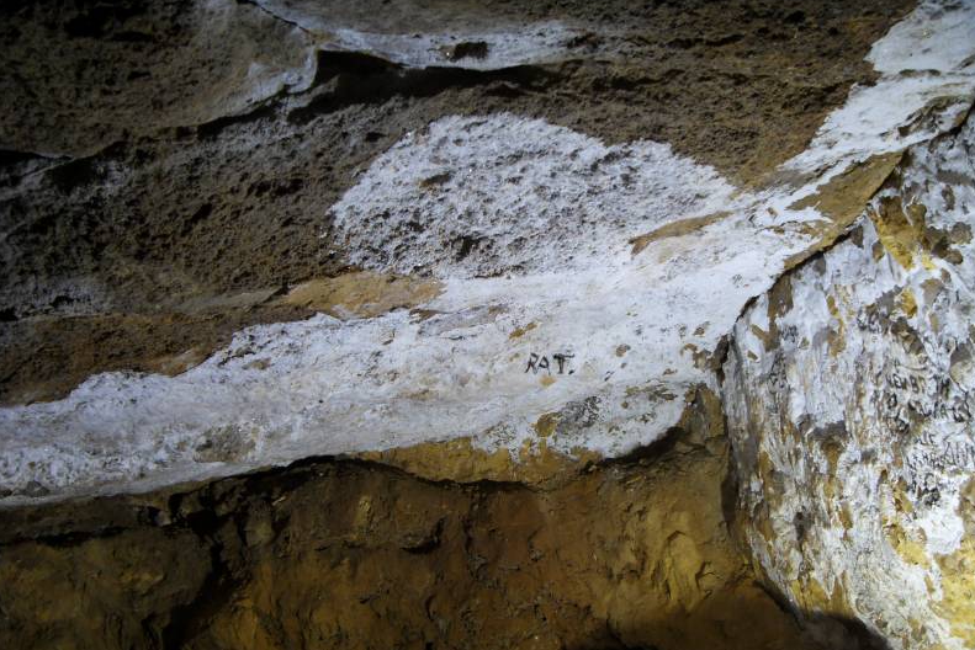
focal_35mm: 41
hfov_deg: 47.4
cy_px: 358
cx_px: 488
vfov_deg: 32.6
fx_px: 1111
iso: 80
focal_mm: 6.6
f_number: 3.5
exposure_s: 6
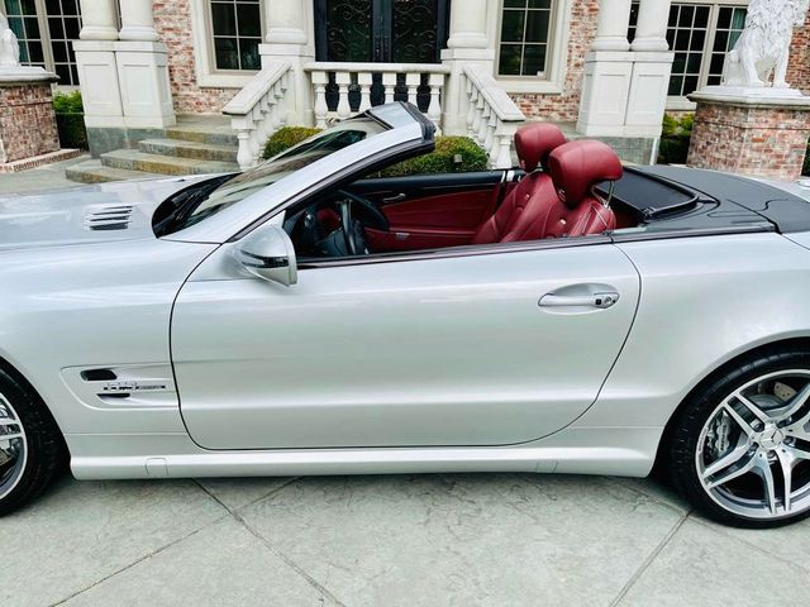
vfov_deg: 53.1
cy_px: 304
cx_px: 405
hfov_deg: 67.3
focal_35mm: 26
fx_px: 608
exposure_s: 1/2012
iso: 32
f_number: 1.6
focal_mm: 5.1
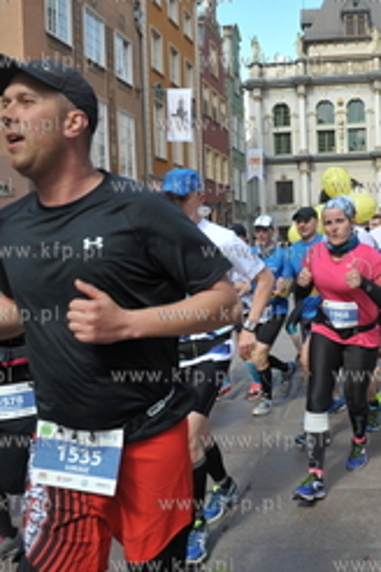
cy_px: 281
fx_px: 619
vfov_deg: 49.6
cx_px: 344
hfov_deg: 32.5
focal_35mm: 39
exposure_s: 1/640
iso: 400
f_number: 5.6
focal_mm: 24
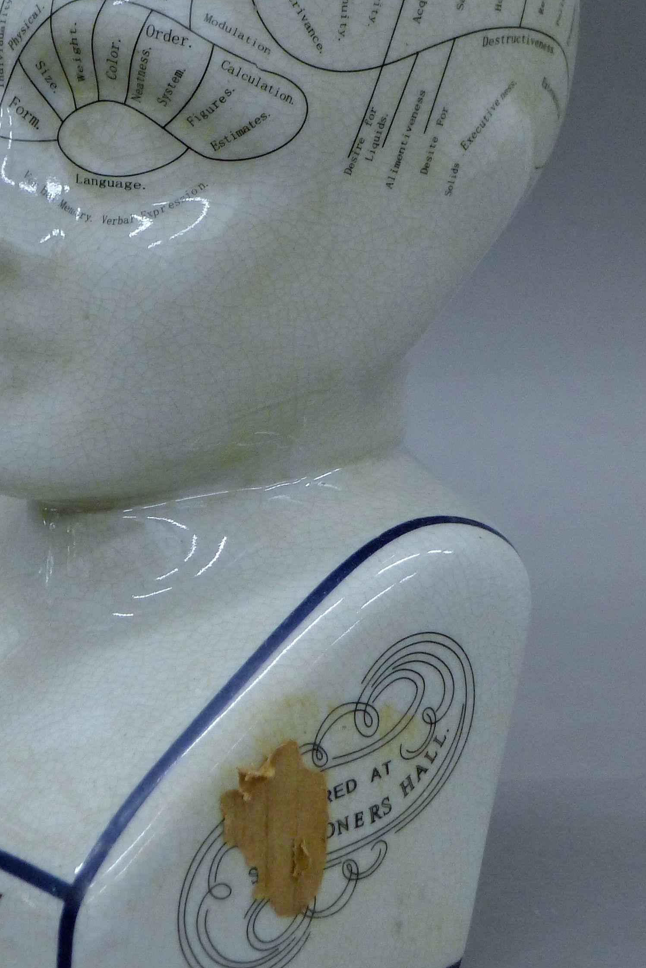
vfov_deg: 20.2
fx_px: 2716
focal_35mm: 101
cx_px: 157
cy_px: 424
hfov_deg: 13.5
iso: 400
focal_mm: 12.8
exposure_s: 1/80
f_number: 2.8
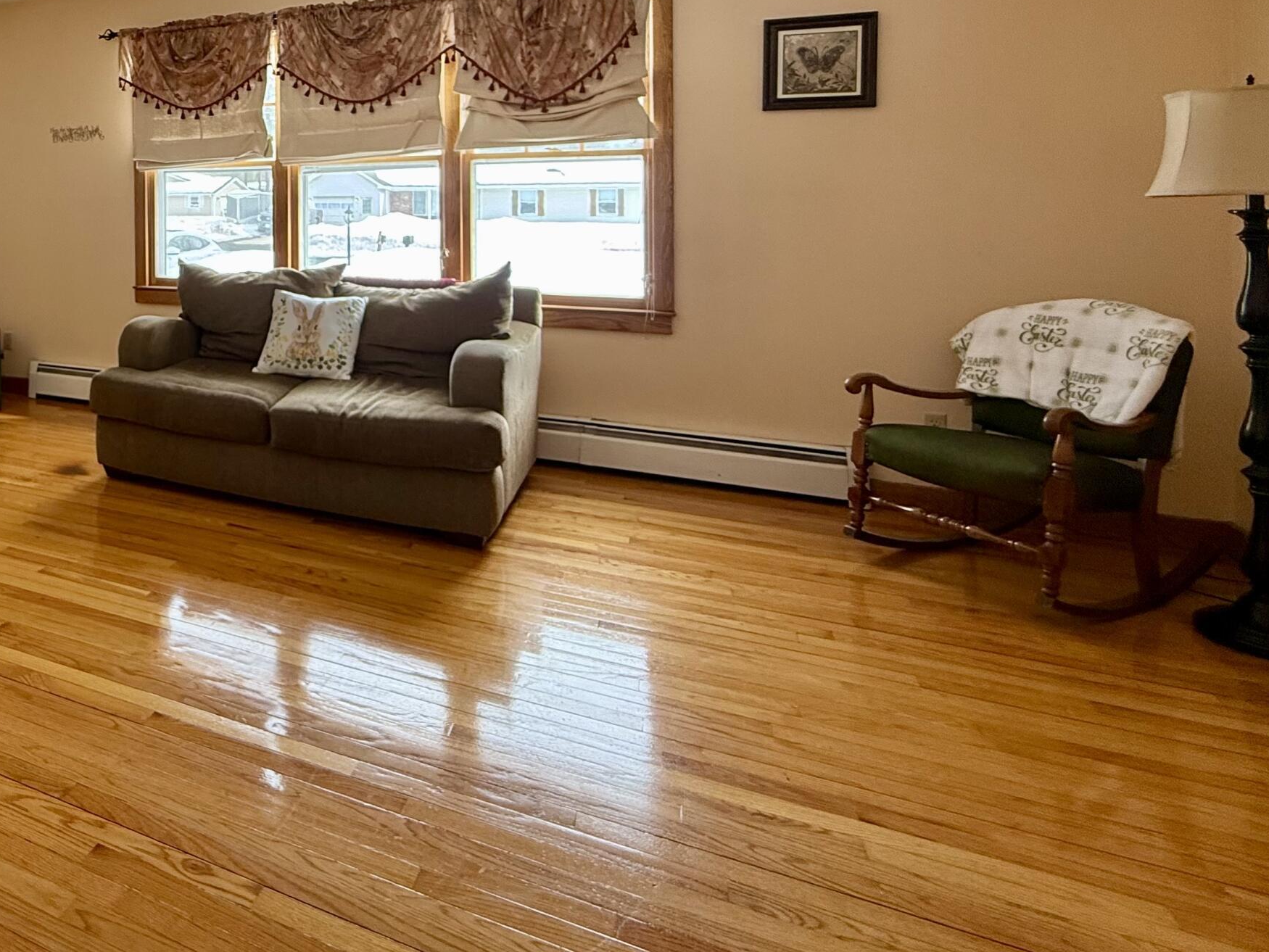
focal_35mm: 24
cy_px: 202
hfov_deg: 63.2
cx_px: 197
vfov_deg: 53.4
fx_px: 880
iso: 100
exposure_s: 1/99
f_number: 2.2
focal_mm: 2.22
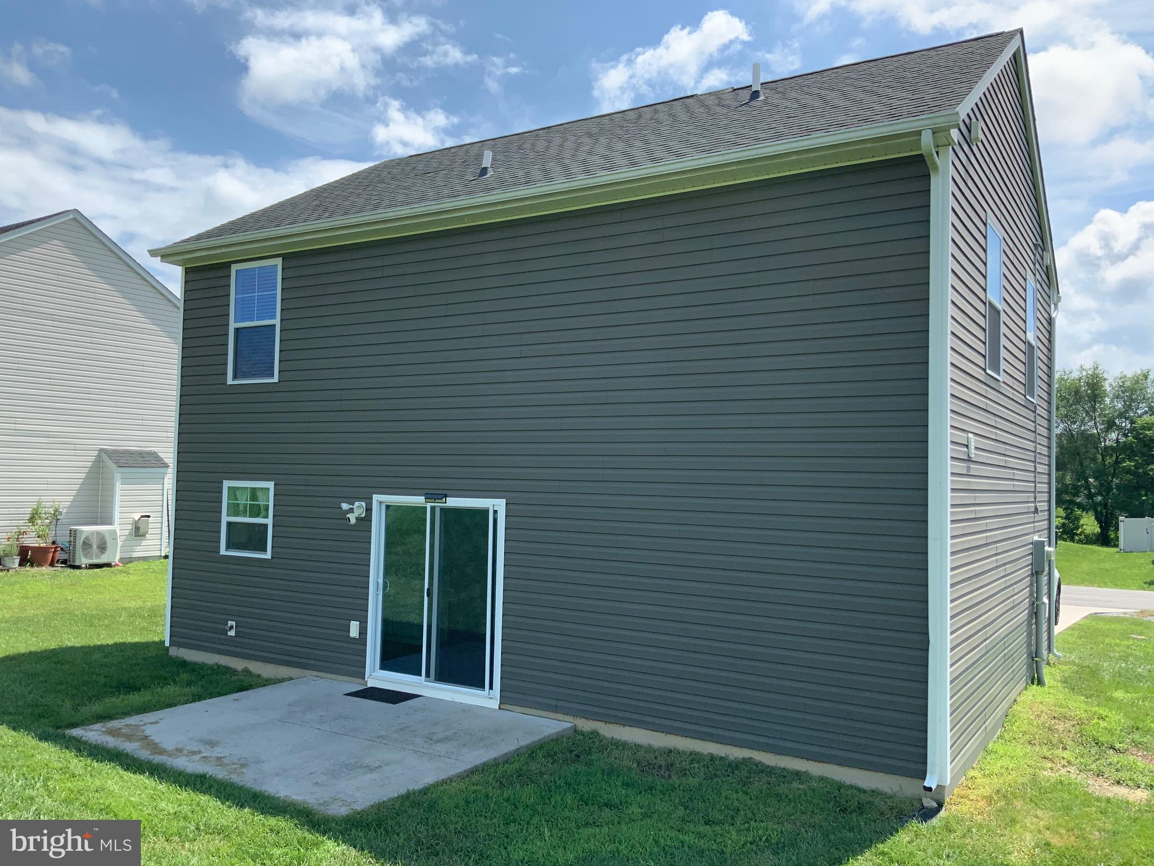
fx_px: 967
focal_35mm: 29
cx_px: 577
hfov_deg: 61.7
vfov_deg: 48.2
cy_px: 433
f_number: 1.8
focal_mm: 3
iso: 16
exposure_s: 1/1377
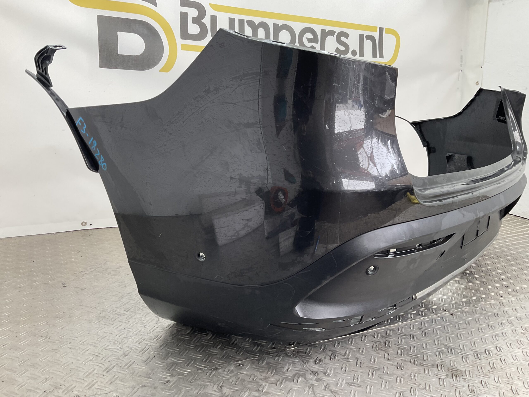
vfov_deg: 48.2
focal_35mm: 29
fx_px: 443
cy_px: 198
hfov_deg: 61.7
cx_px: 264
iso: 32
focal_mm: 3
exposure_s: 1/120
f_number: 1.8
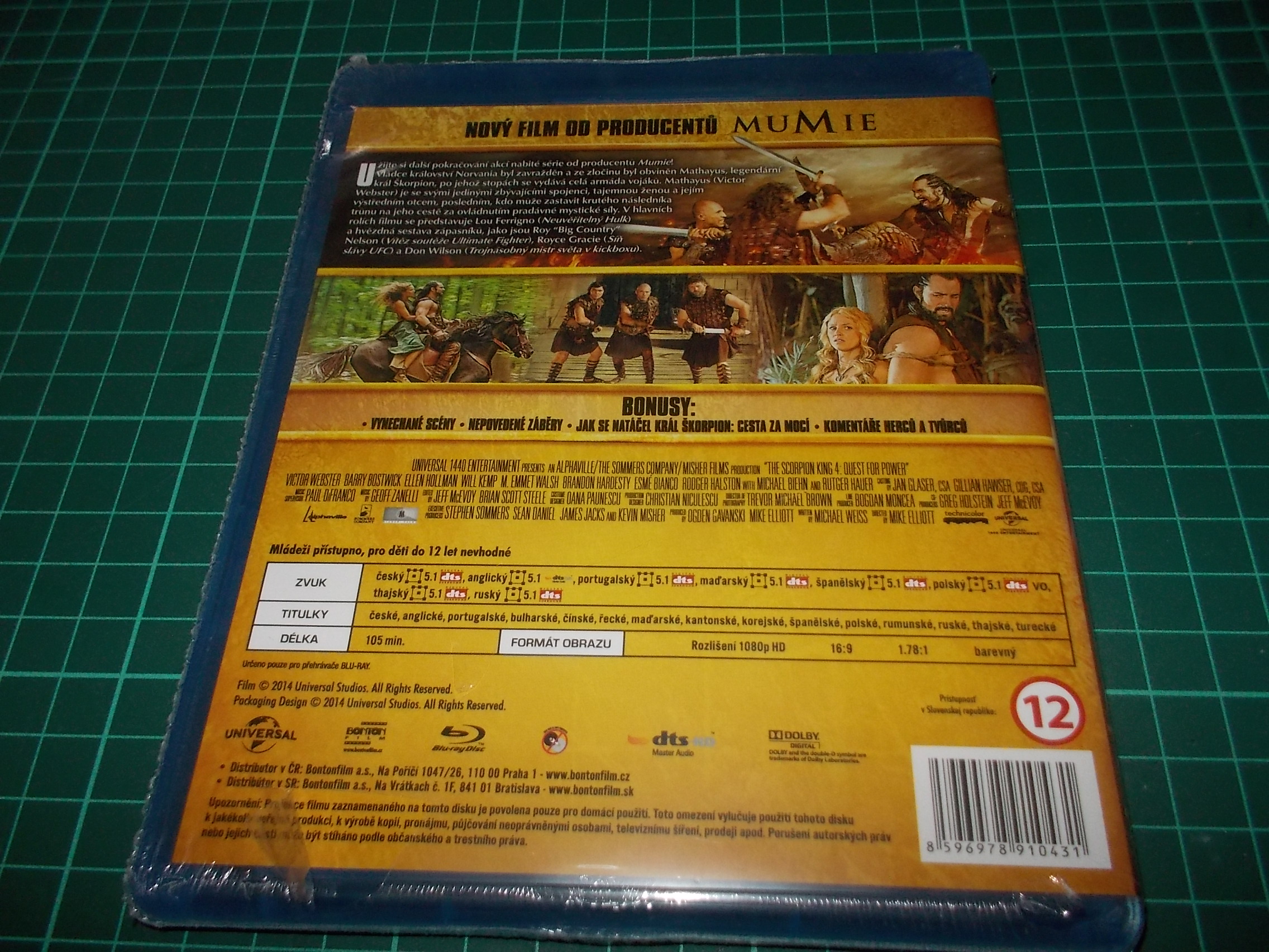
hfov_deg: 61.7
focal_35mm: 29
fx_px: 1063
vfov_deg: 48.2
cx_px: 634
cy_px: 476
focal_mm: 4.1
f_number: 3.3
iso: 200
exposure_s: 1/30
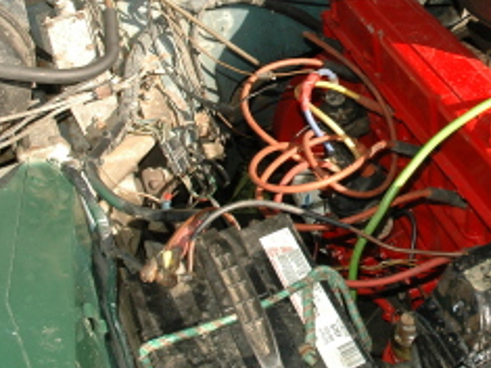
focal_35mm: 53
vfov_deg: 27.1
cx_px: 445
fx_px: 751
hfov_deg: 34.1
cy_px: 93
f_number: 8
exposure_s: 1/320
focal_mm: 18
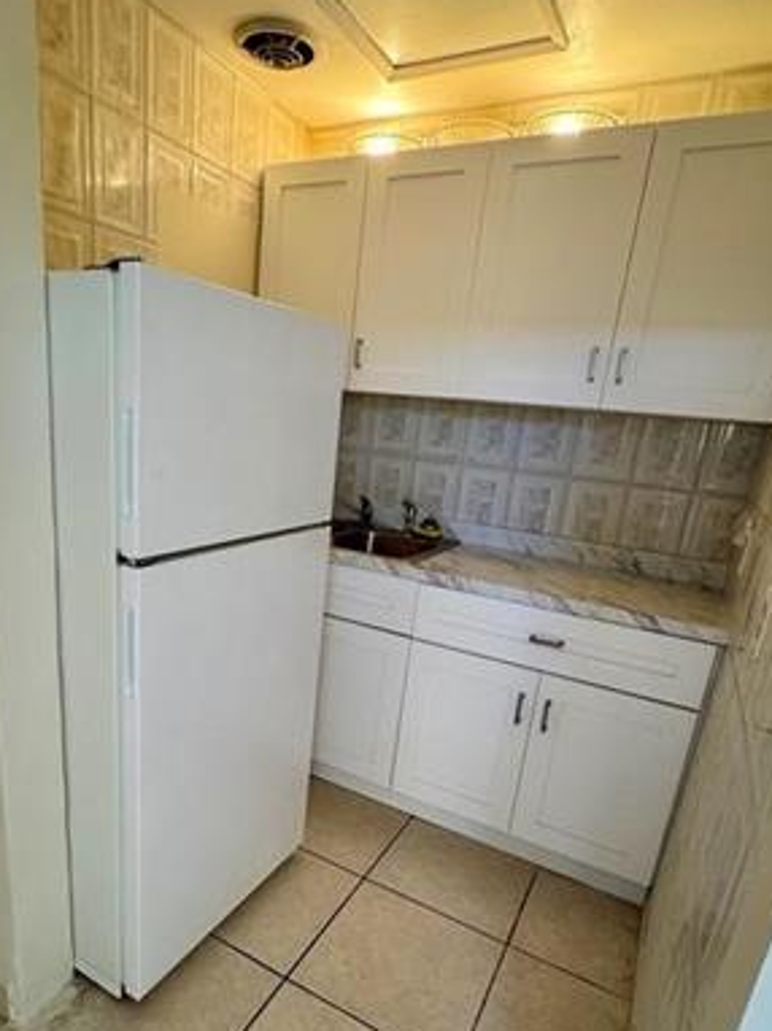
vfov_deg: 75.8
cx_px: 316
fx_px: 655
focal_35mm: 22
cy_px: 602
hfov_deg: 60.6
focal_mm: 2.22
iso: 125
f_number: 2.2
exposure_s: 1/120
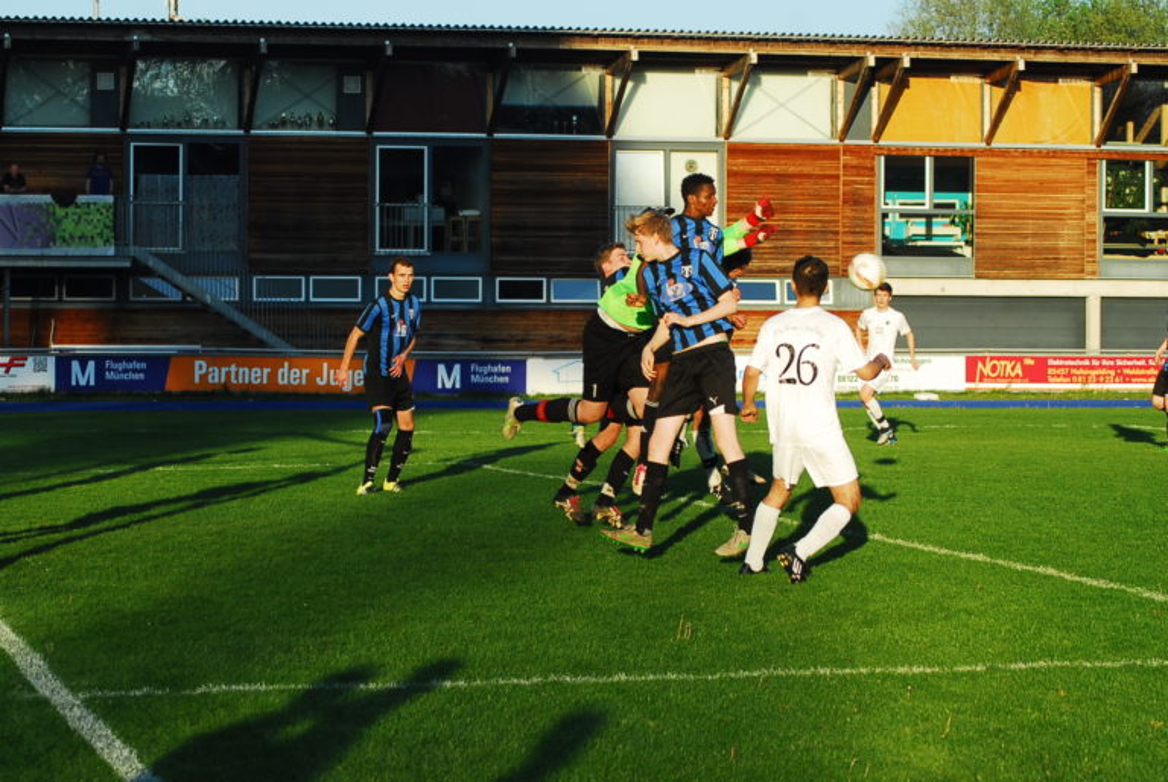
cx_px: 584
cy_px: 391
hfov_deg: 19.4
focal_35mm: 105
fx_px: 3410
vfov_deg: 13.1
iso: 320
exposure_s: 1/500
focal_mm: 70
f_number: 5
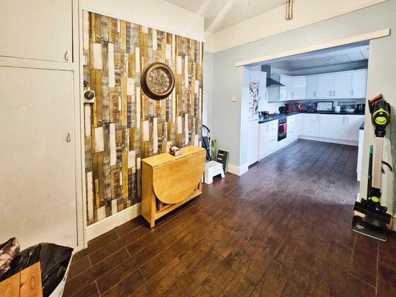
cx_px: 198
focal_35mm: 13
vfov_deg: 89.9
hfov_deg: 106.2
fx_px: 149
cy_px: 148
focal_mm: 1.7
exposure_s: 1/50
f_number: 2.2
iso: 400
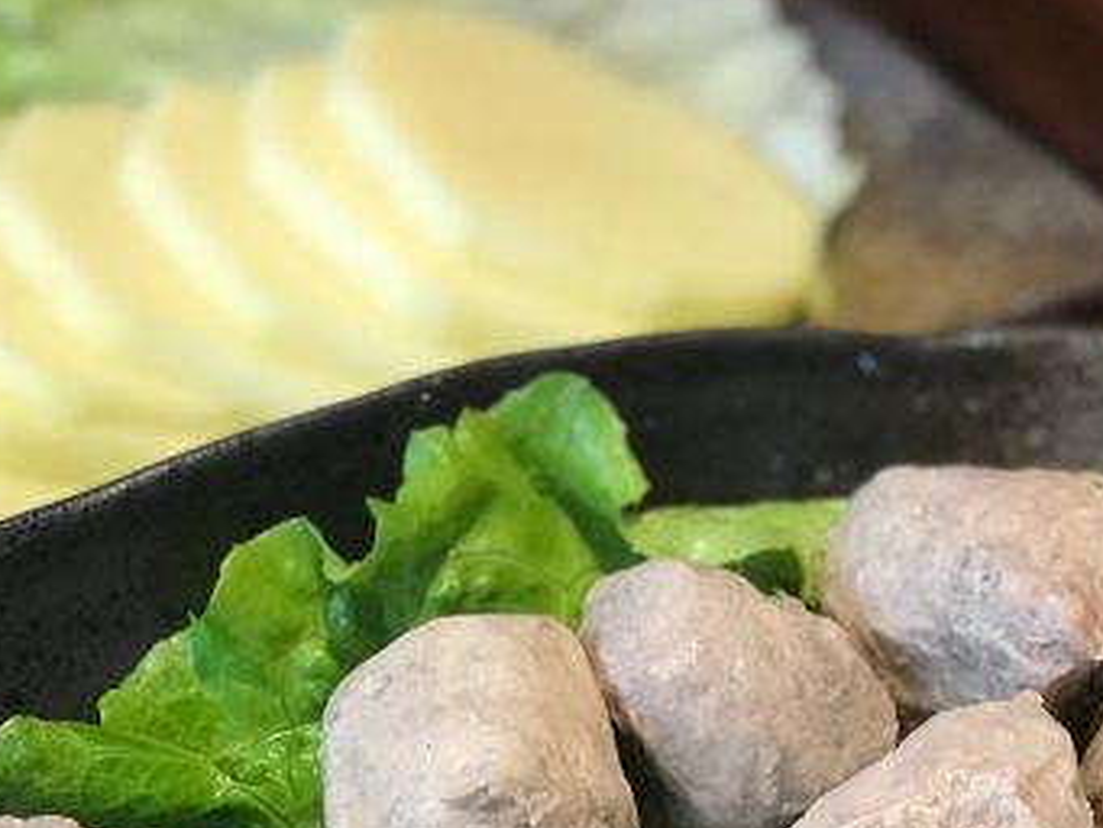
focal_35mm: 117
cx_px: 511
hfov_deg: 16.8
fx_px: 3729
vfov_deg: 12.6
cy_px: 610
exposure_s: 1/100
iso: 400
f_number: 2.8
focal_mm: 6.6
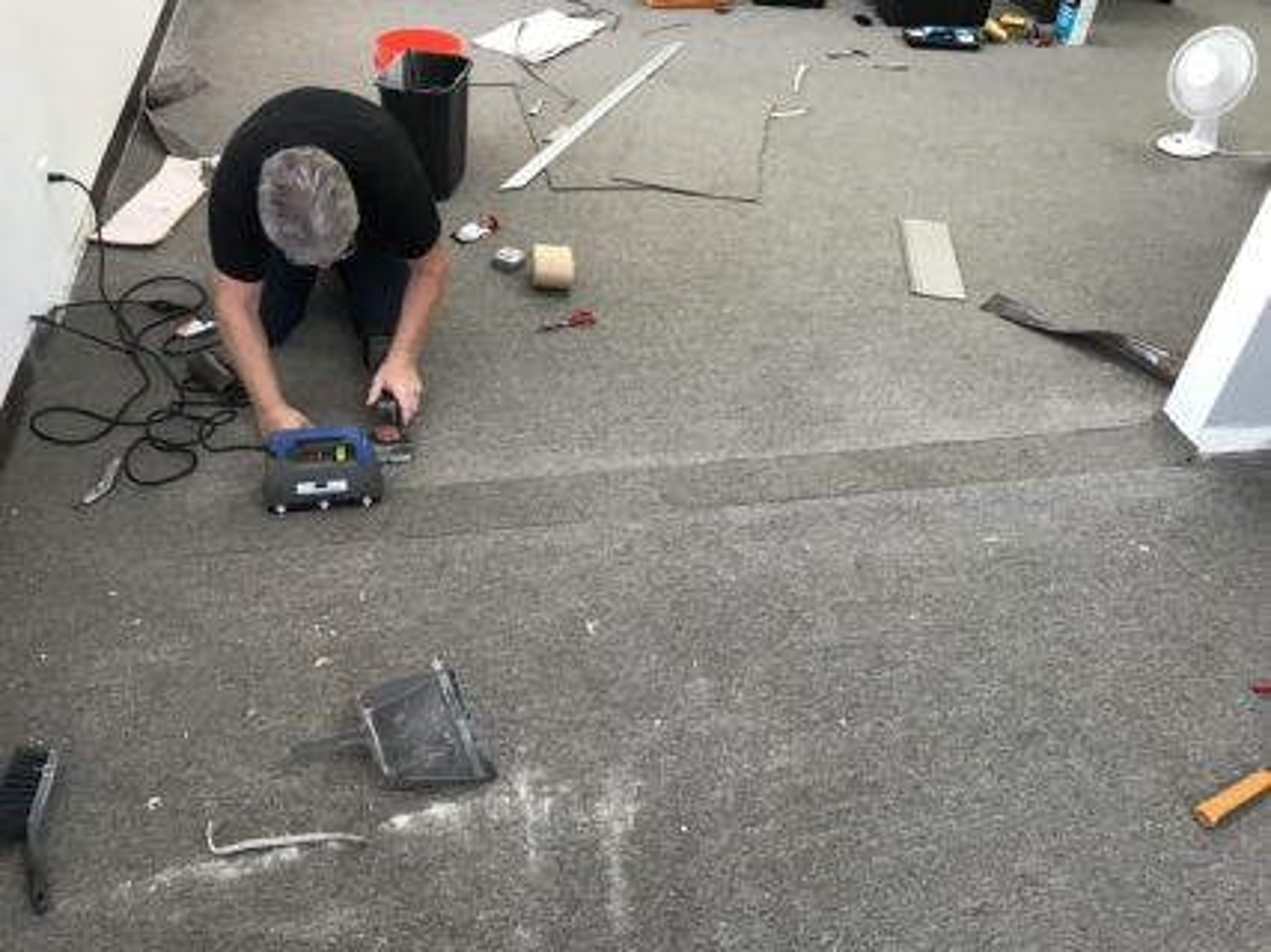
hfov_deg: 63.5
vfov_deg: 49.7
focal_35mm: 28
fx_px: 1028
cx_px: 636
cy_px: 476
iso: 32
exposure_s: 1/30
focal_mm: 3.99
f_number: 1.8
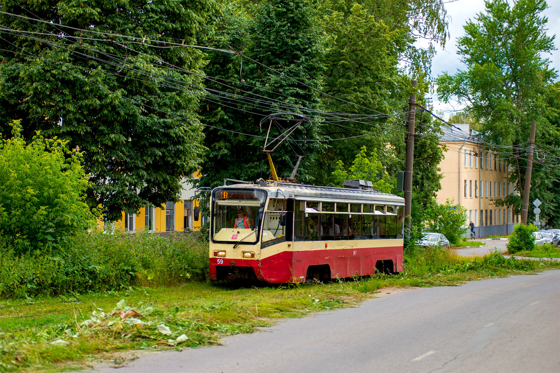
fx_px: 1244
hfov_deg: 25.4
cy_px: 186
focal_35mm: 80
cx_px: 280
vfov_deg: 17.1
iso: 320
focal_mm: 80
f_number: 4.5
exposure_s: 1/1250
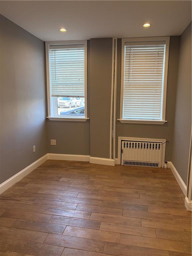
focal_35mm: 26
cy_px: 128
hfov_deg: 53.1
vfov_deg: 67.3
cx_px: 96
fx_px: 192
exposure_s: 1/159
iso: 125
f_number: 1.6
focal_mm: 5.96
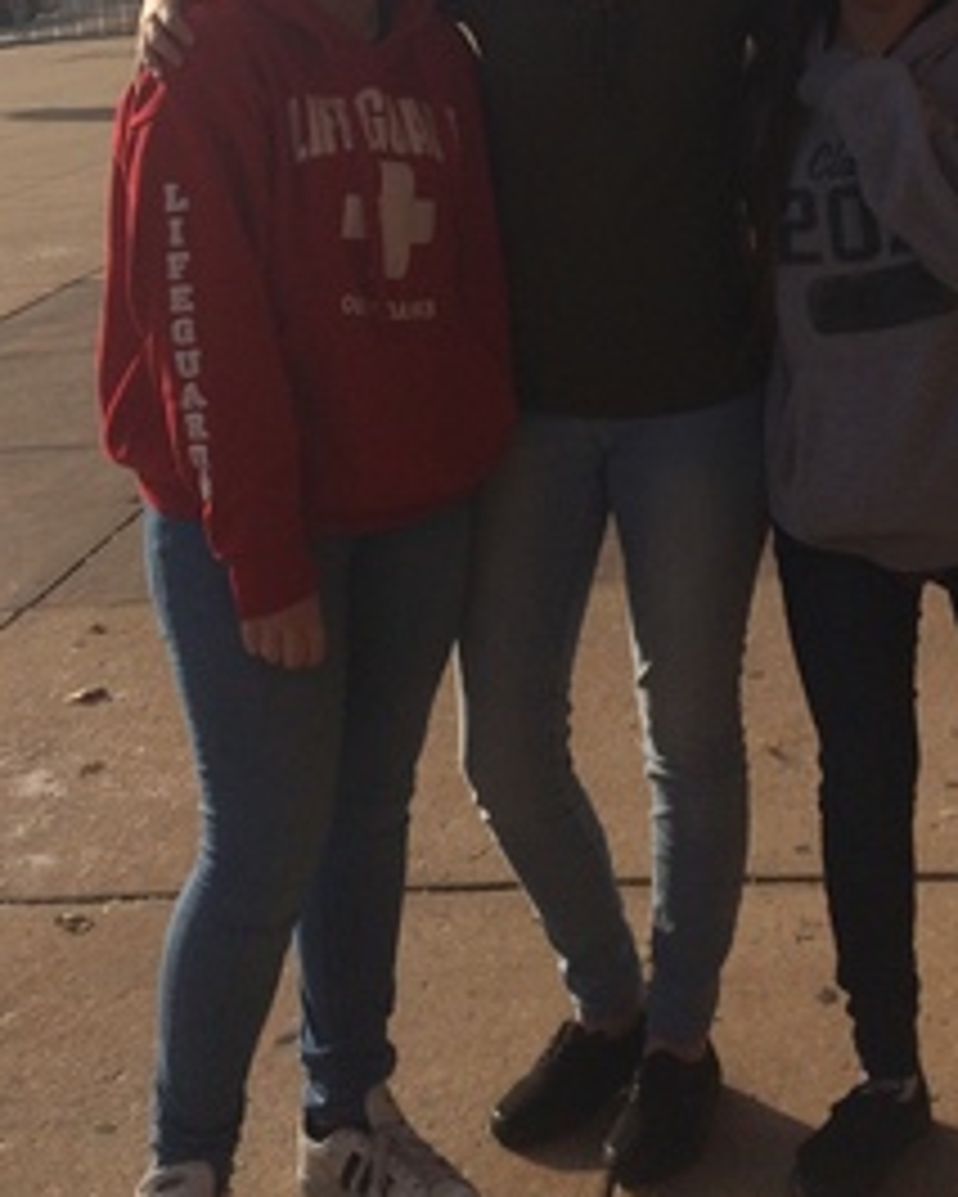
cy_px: 135
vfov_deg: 27.0
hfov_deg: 22.5
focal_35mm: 68
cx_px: 571
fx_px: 2409
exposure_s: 1/4115
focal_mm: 4.15
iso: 50
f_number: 2.2
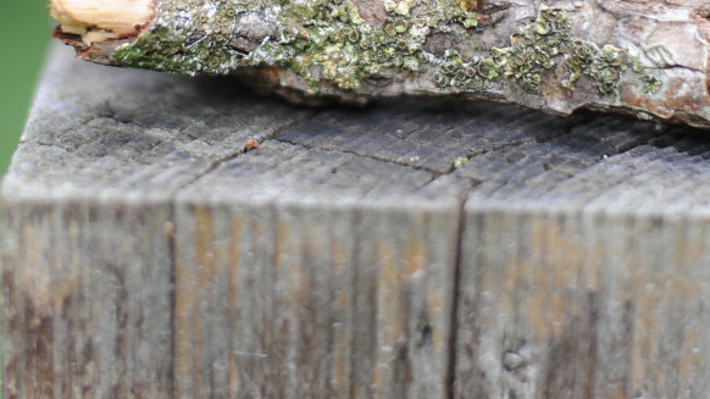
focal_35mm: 144
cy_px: -86
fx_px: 2710
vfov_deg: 8.3
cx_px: 309
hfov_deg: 14.9
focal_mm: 50
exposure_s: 1/500
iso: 200
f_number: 1.8
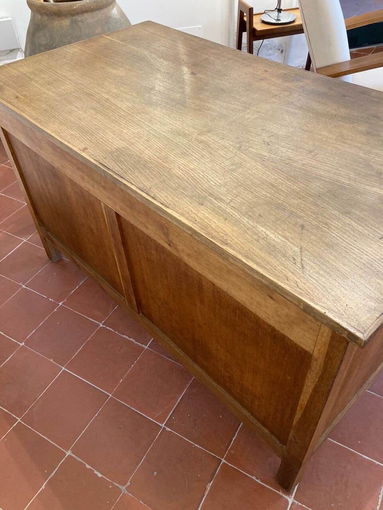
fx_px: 413
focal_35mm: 28
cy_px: 255
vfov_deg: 63.4
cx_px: 192
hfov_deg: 49.7
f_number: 1.8
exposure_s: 1/50
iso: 160
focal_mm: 3.99
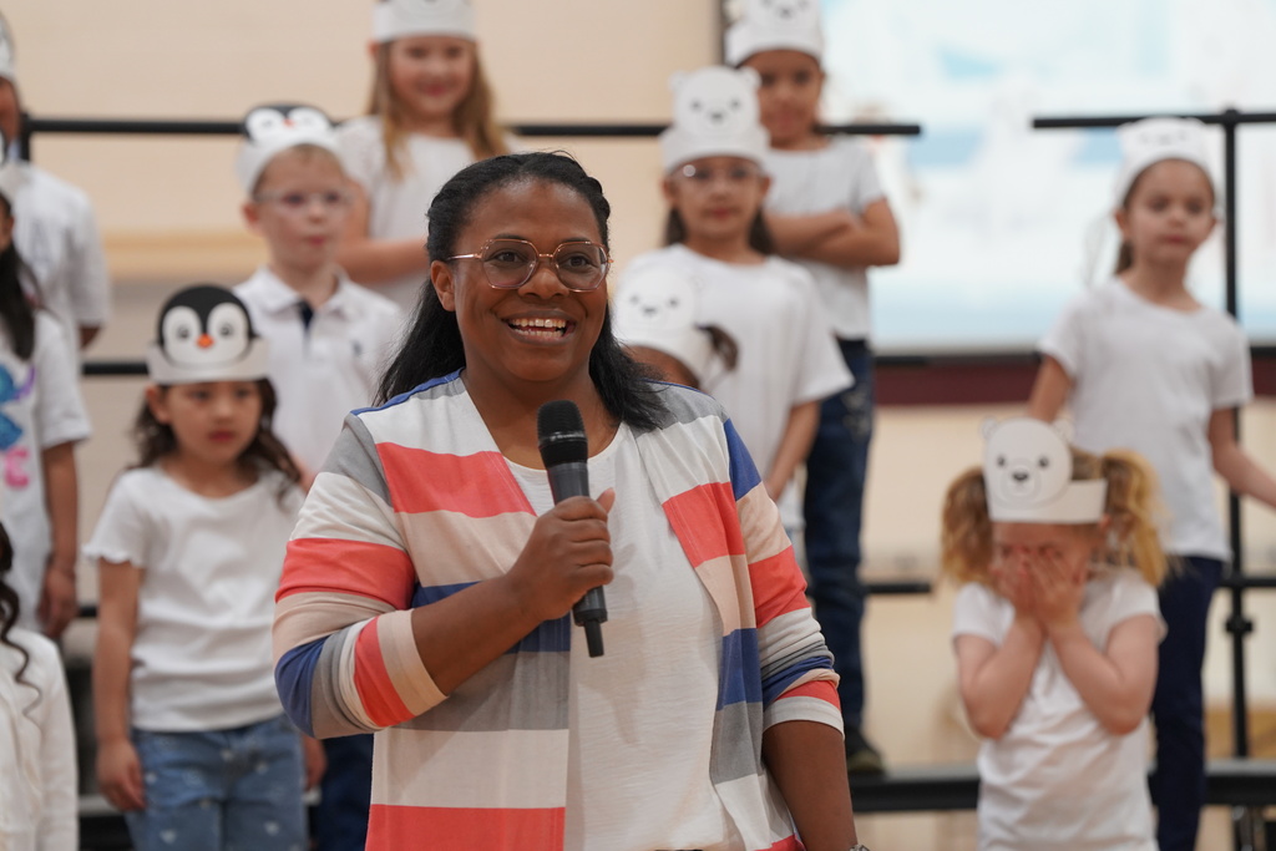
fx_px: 5565
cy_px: 426
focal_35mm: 157
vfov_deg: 8.7
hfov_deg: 13.1
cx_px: 638
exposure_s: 1/160
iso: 2500
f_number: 4
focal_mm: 157
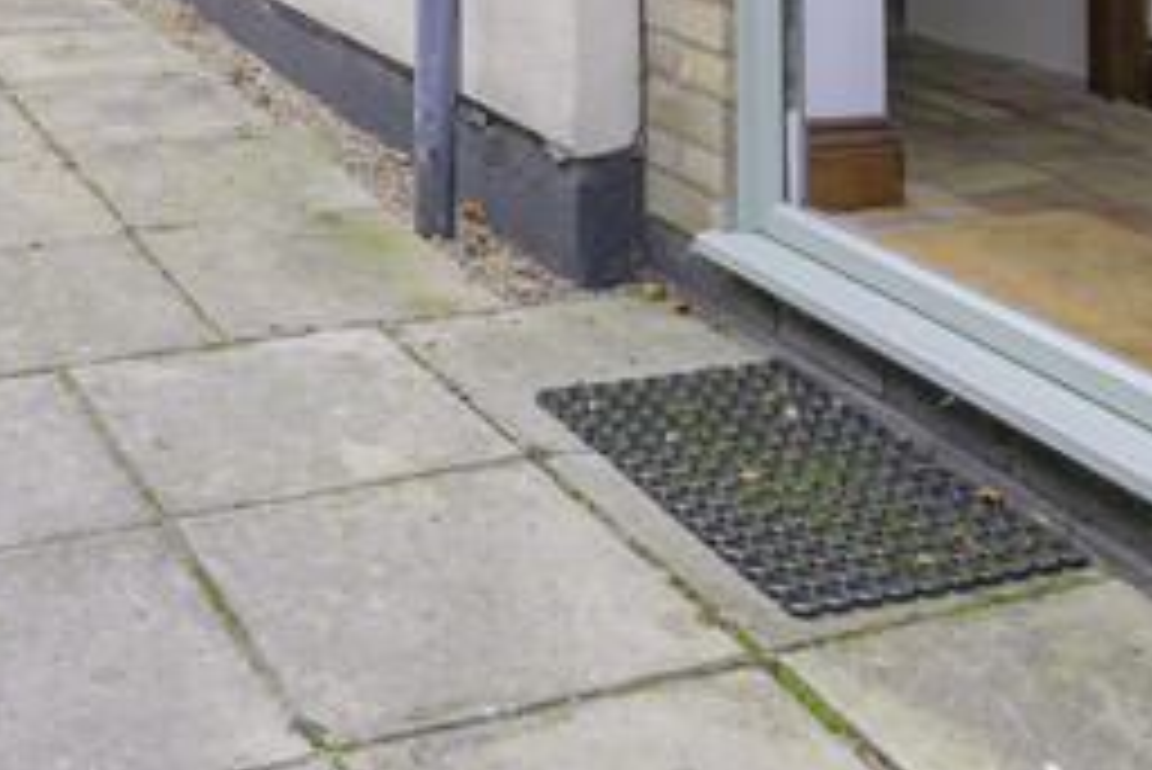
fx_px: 1793
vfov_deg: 22.0
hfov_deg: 34.9
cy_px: -209
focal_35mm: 56
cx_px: 306
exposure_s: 1/100
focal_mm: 14
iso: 100
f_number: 8
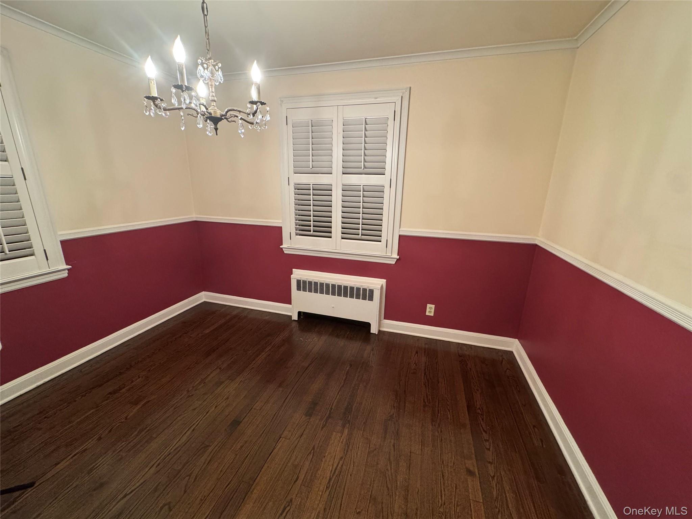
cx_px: 346
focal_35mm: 14
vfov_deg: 85.7
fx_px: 280
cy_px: 260
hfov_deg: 102.1
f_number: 2.2
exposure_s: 1/60
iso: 400
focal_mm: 2.22
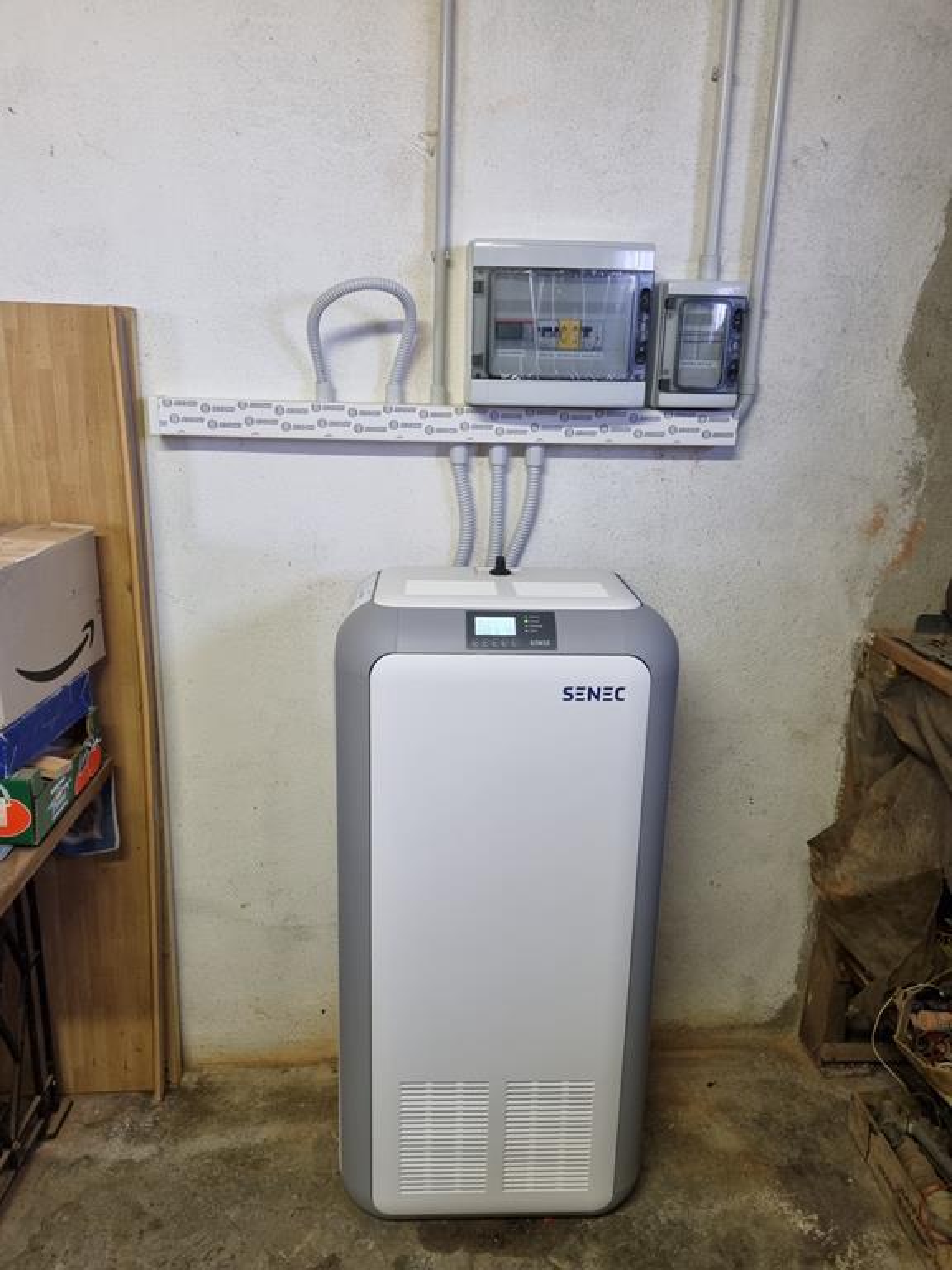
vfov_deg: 67.3
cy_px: 635
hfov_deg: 53.1
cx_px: 476
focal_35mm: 26
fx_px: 953
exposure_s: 1/50
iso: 200
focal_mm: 5.4
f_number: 1.8
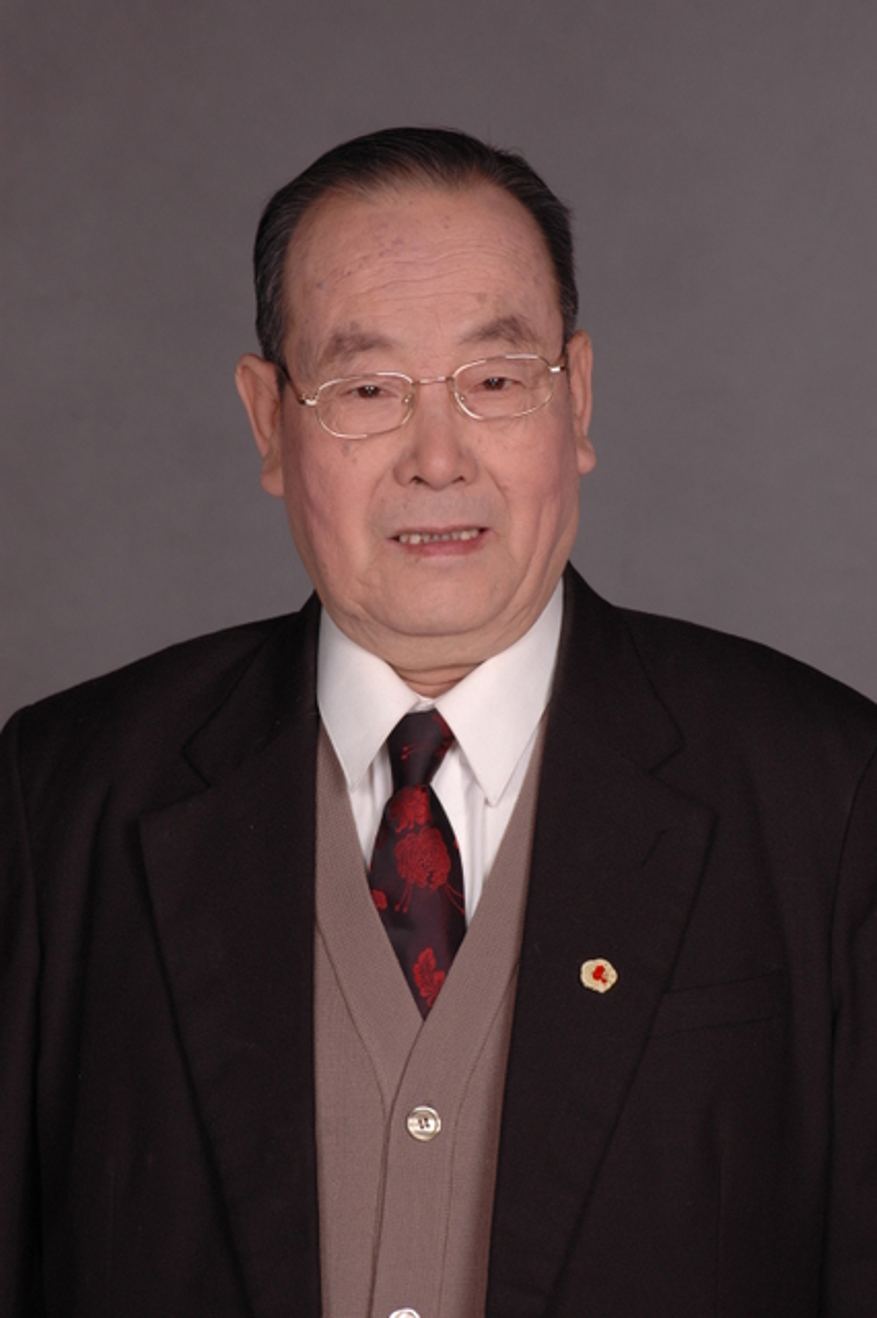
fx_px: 5377
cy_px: 659
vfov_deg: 14.0
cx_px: 438
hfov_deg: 9.3
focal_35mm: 147
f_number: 9
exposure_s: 1/100
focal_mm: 98
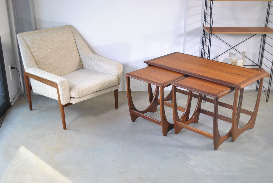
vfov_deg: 31.0
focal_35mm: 44
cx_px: 136
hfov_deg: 44.9
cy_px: 92
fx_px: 331
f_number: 4.5
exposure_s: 1/40
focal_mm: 29
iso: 200
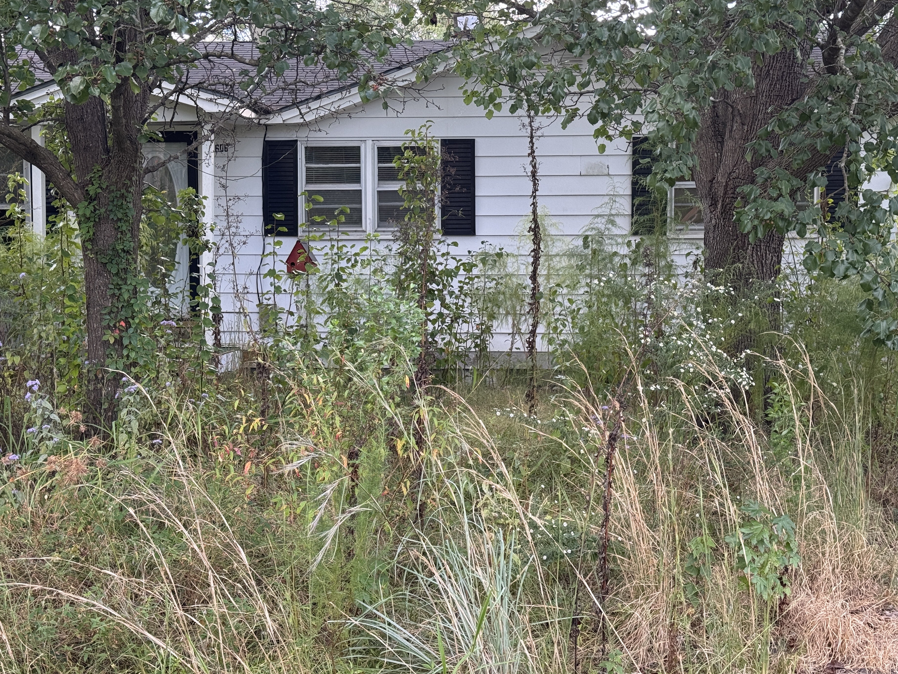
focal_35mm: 53
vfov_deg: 27.5
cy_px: 322
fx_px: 1375
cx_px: 450
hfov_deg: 36.2
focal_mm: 6.76
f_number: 1.78
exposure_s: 1/173
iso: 64
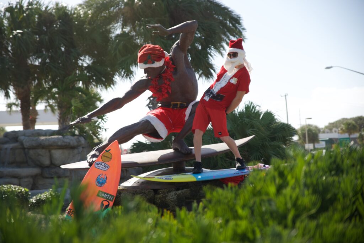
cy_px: 122
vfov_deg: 19.5
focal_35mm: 70
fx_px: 708
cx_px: 182
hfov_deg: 28.8
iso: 100
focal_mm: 70
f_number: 2.8
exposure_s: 1/1000
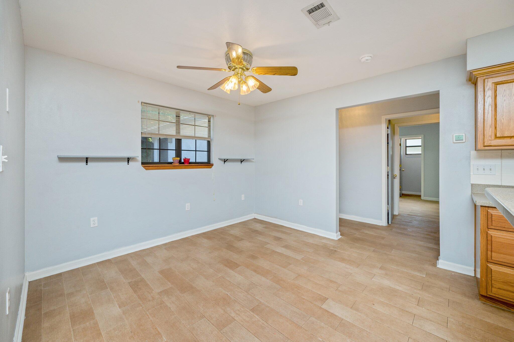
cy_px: 171
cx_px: 257
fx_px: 200
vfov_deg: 81.1
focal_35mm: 14
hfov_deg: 104.3
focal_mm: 14
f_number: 7.1
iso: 500
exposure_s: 1/60
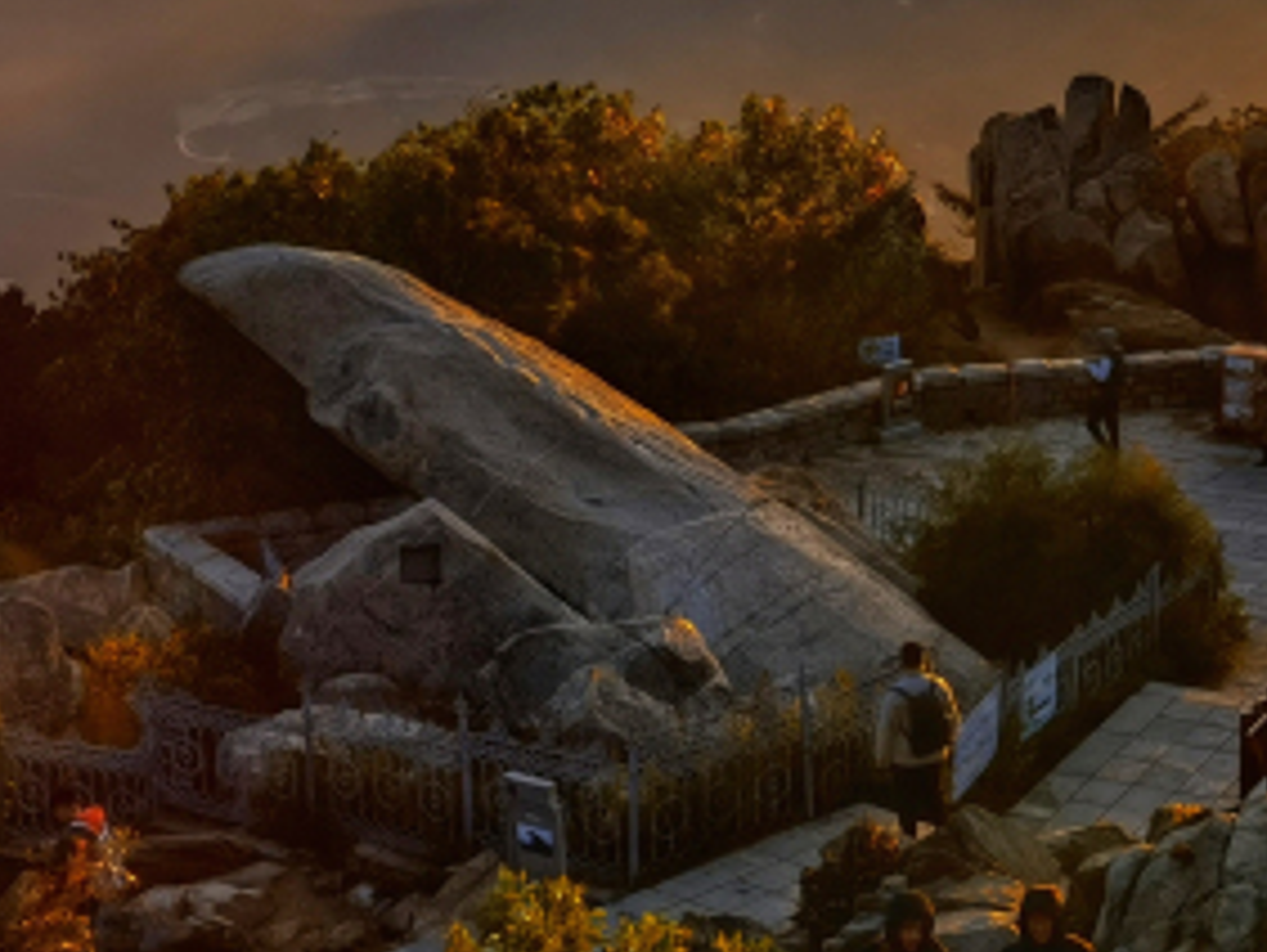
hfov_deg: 18.8
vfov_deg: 14.3
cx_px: 1227
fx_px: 3737
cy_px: -20
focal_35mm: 102
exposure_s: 1/1098
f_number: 1.9
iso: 50
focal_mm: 6.67
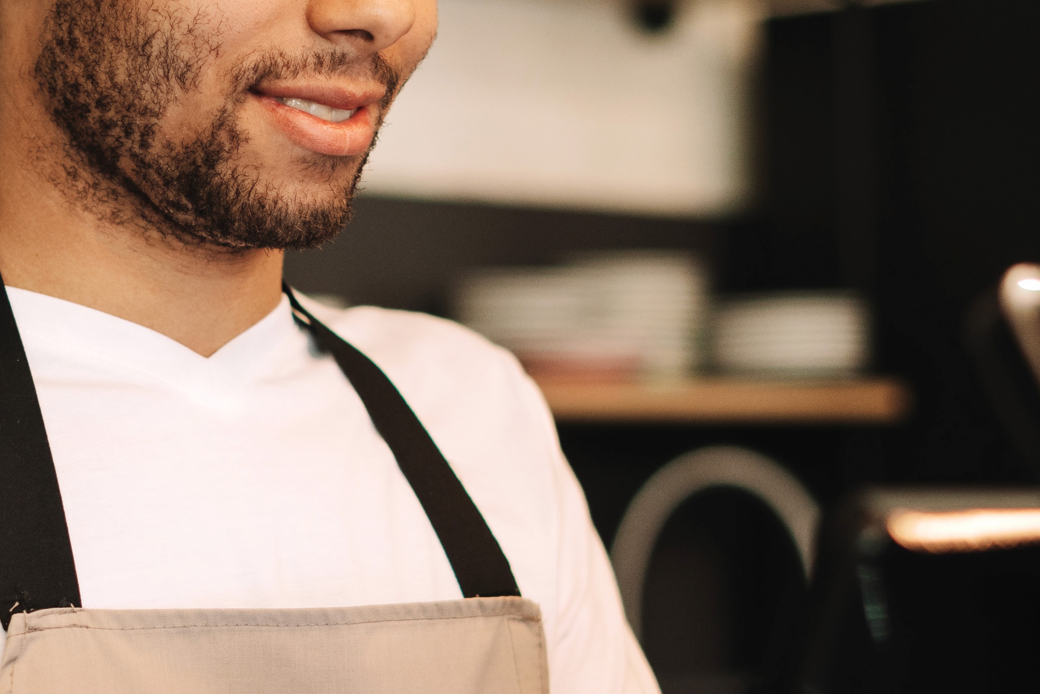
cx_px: 392
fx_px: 3727
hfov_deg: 15.9
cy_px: 366
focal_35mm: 129
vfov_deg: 10.6
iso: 500
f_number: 2
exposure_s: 1/250
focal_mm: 50
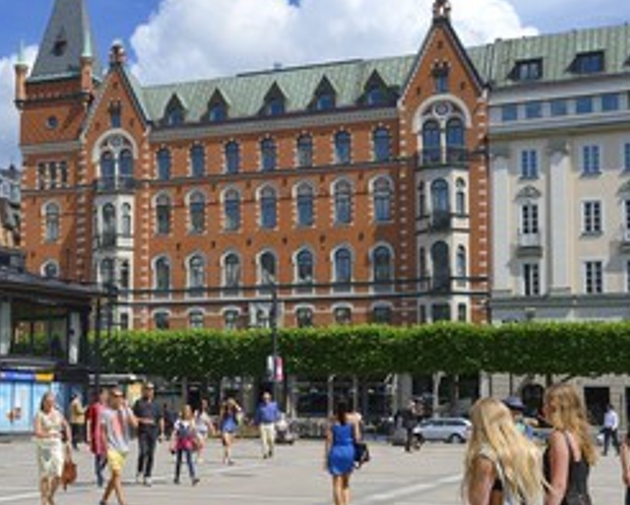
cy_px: 292
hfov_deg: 30.7
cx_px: 196
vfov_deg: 25.0
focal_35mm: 61
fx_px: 1138
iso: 100
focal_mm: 38
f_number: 9
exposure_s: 1/320
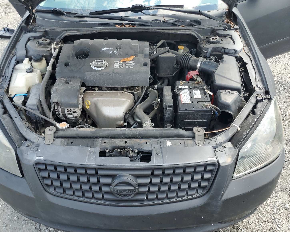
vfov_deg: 51.5
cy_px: 113
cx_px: 131
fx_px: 240
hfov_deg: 62.1
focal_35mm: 28
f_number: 1.5
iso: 50
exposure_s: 1/500
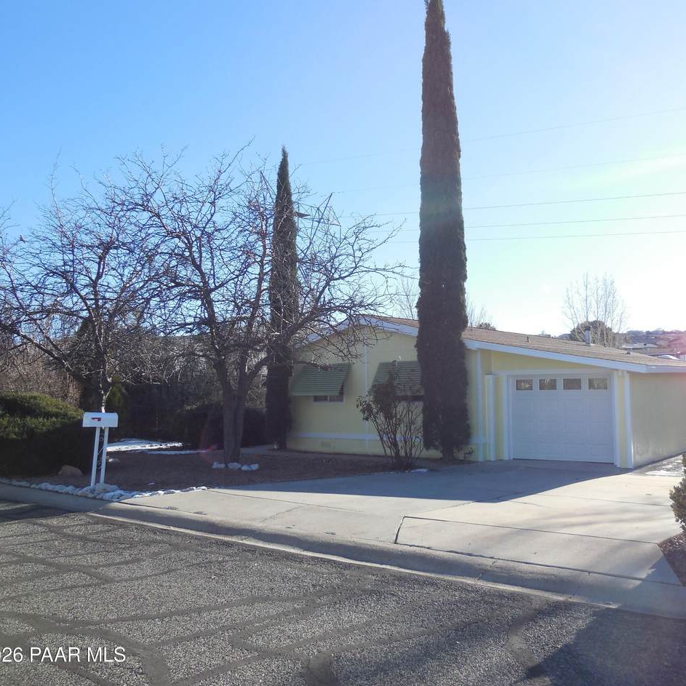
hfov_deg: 53.4
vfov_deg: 54.0
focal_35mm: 30
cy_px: 338
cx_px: 429
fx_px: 673
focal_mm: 4.5
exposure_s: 1/800
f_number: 3.1
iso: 125
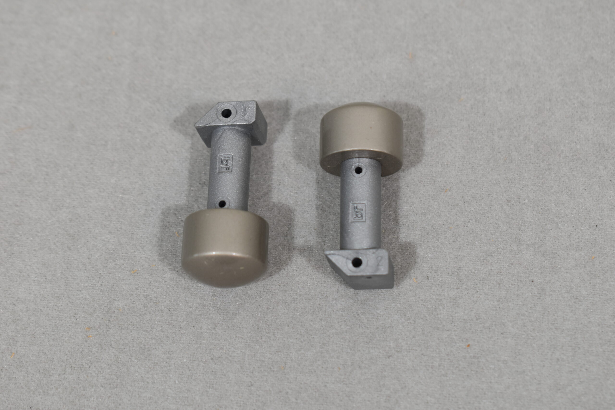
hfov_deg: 24.6
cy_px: 205
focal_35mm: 82
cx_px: 308
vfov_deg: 16.6
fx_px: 1409
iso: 400
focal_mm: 55
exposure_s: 1/60
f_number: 7.1
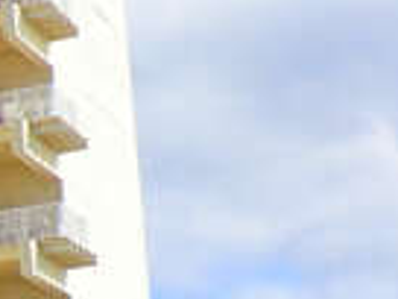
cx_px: -572
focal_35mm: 166
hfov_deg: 10.3
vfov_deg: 8.9
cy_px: 346
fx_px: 1909
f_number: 2.8
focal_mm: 5.9
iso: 64
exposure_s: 1/1000
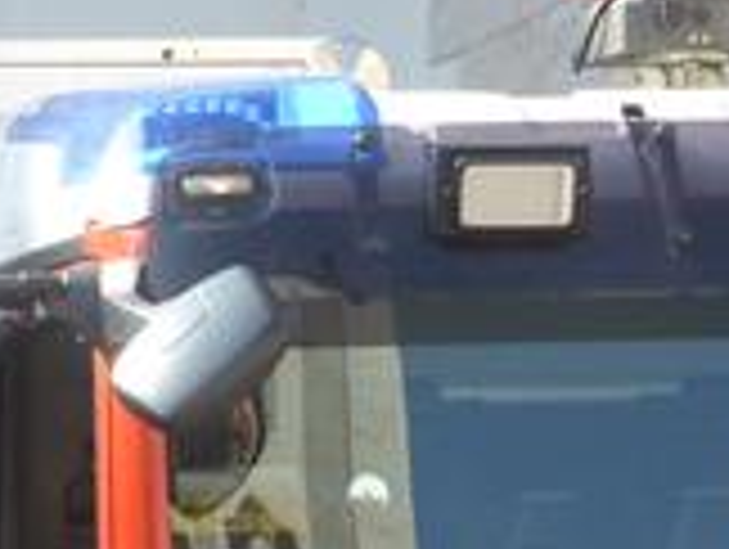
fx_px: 8204
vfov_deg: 3.8
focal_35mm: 389
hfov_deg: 5.1
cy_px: 1008
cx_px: 342
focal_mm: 14.2
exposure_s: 1/125
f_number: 5.1
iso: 100
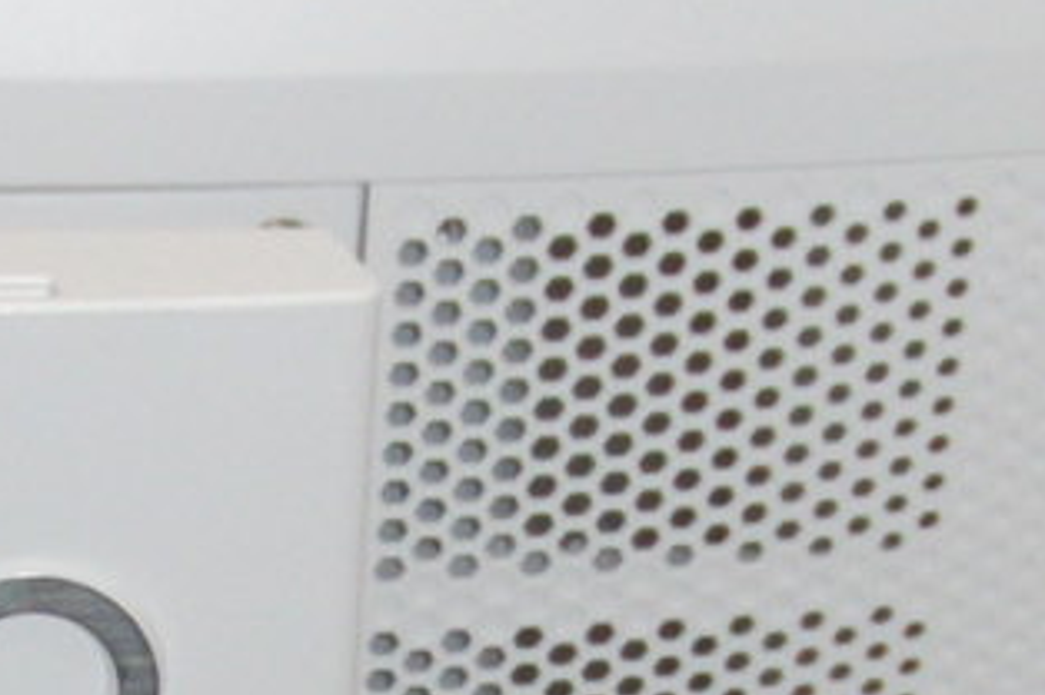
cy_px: 811
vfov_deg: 7.0
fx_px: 5686
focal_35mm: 196
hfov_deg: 10.4
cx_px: 90
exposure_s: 1/80
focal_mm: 6.42
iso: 320
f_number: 3.6
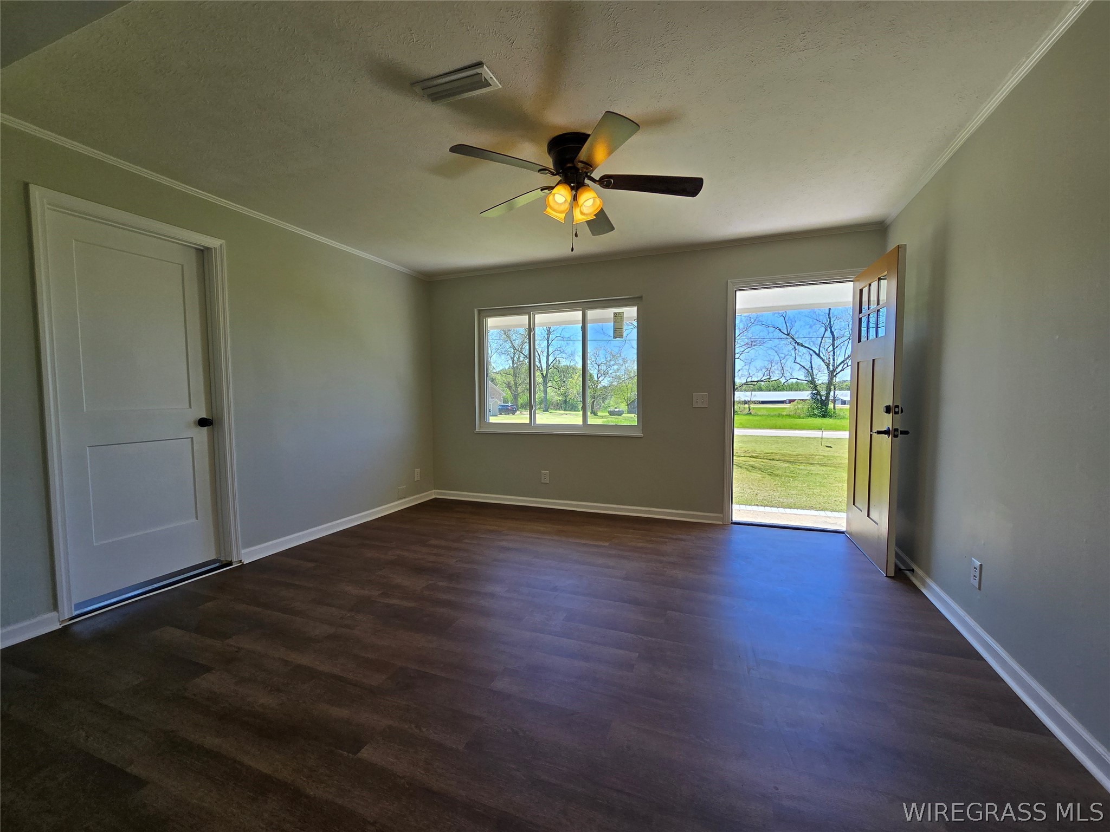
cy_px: 416
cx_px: 555
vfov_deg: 89.9
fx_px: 417
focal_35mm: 13
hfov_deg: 106.2
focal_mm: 2.2
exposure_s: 1/289
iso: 50
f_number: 2.2
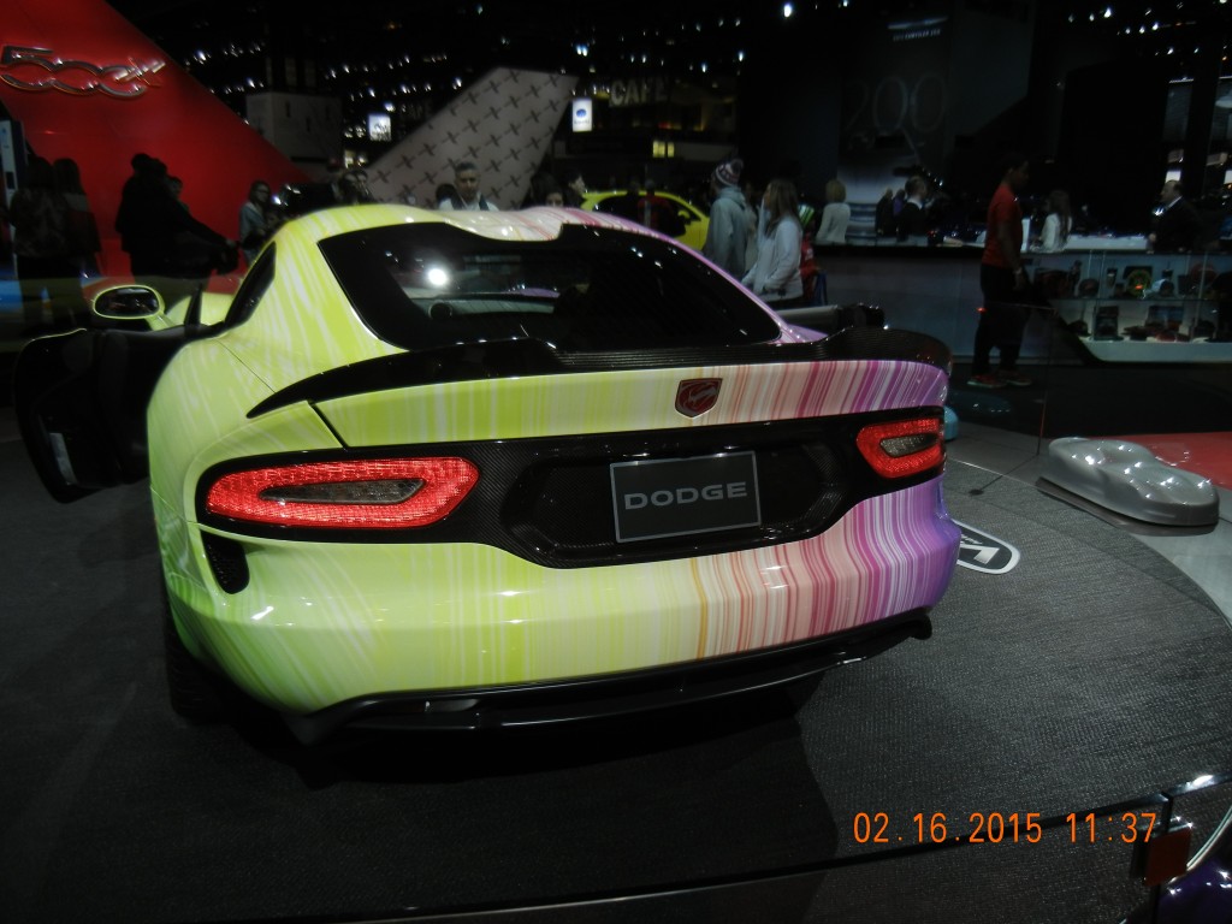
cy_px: 462
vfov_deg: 46.8
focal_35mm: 30
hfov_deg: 60.0
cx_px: 616
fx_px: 1068
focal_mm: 5.4
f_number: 3.5
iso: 160
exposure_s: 1/209
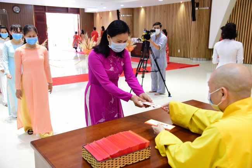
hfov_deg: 50.7
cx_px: 126
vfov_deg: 35.1
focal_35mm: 38
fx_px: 266
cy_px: 84
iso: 800
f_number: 4.5
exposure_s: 1/40
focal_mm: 38
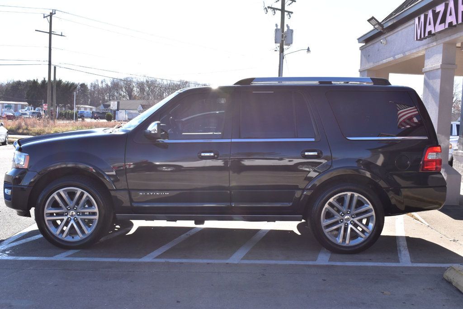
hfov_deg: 47.9
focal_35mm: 40
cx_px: 232
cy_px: 154
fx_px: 521
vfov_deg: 33.0
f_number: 11
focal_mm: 27
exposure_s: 1/400
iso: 400
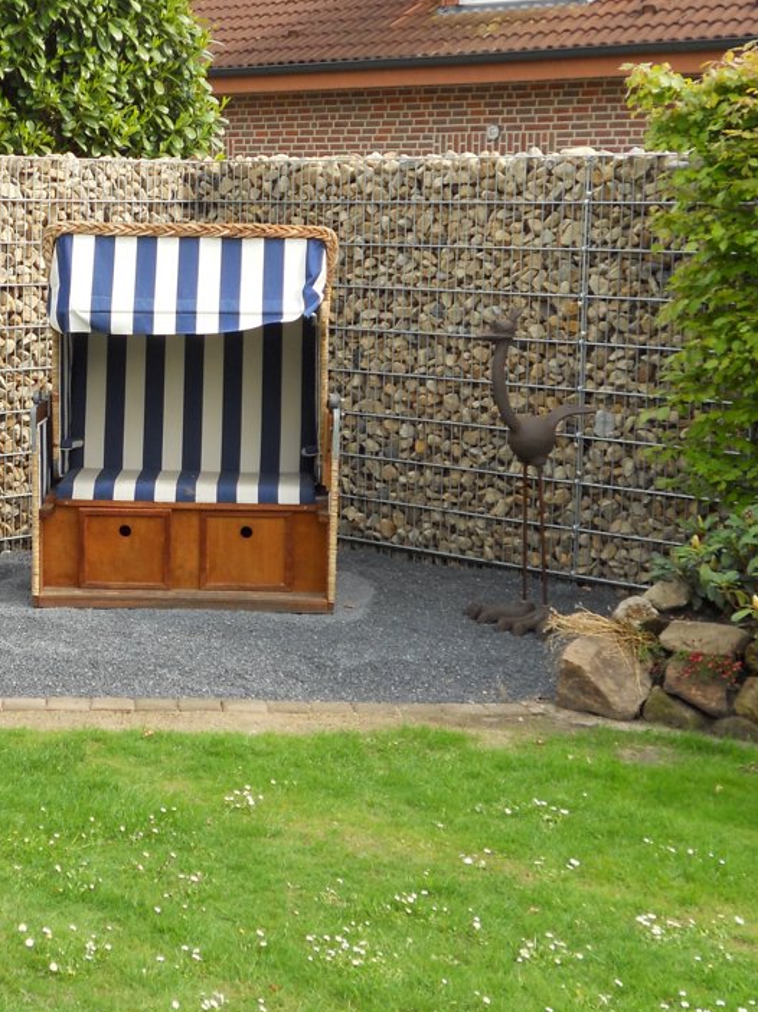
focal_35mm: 65
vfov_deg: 29.8
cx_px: 125
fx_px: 1899
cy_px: 434
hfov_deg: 22.2
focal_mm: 6.9
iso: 80
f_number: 3.9
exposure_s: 1/250
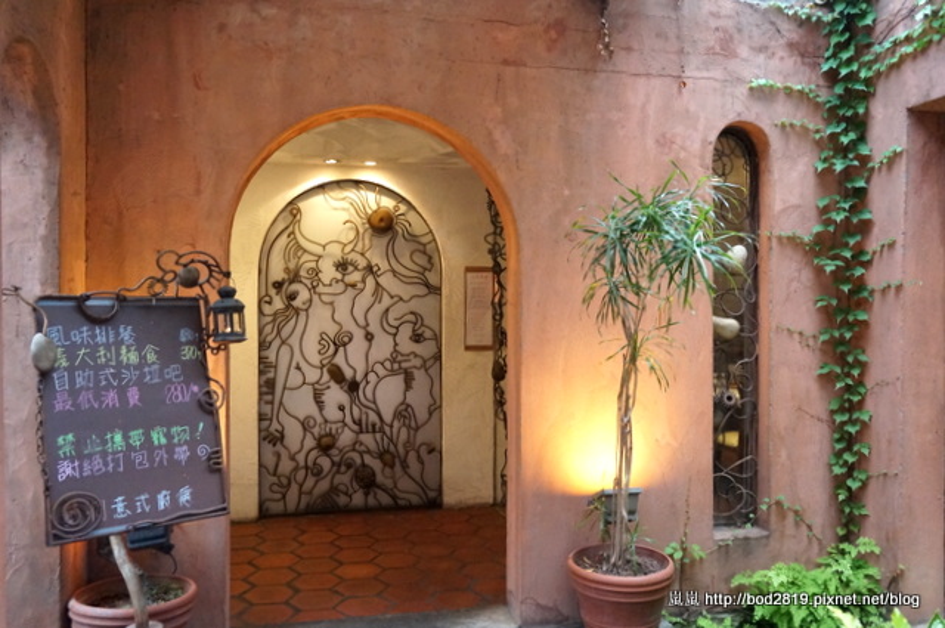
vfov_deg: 45.6
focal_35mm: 28
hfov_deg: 64.6
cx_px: 472
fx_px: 747
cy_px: 314
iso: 3200
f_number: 4
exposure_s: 1/100
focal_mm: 19
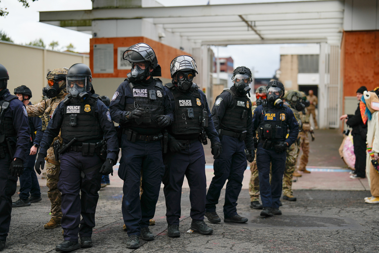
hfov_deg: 39.6
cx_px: 190
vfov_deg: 27.0
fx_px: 526
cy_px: 126
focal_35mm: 50
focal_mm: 50
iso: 64
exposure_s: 1/640
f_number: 1.6
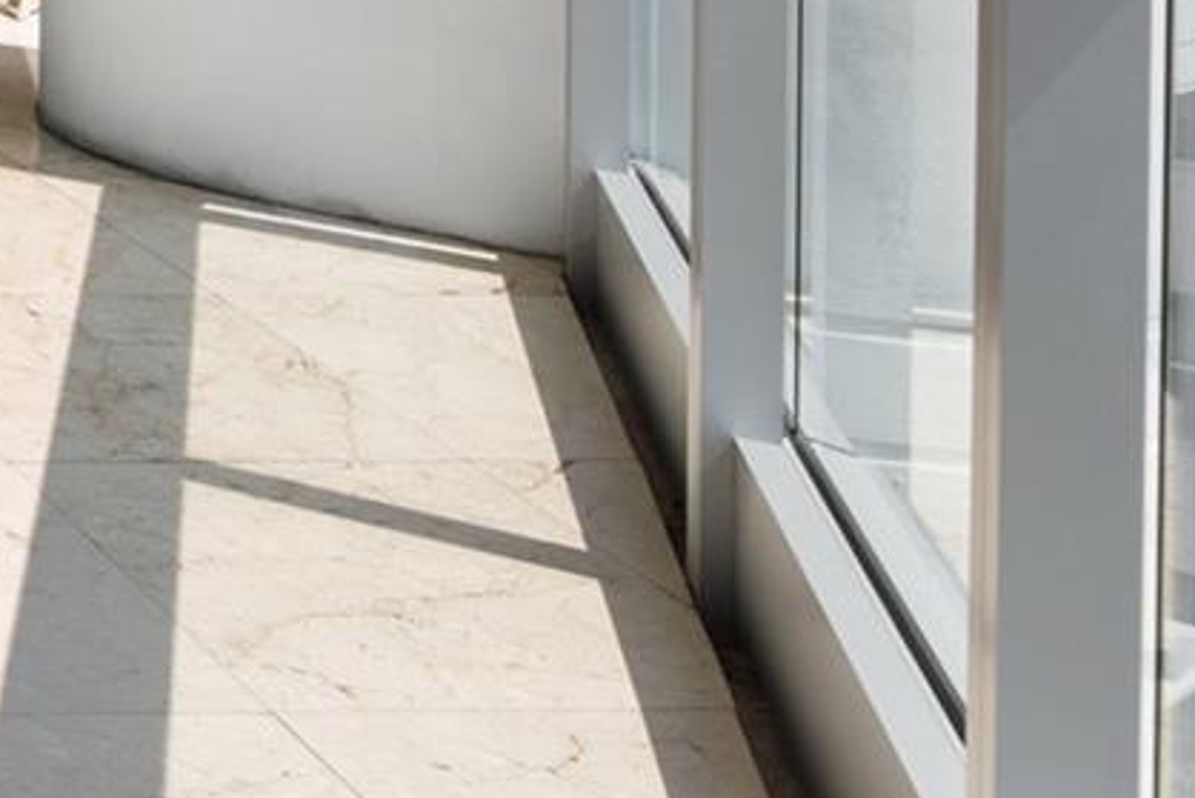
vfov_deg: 18.1
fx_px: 2158
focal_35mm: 65
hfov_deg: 21.0
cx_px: -958
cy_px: -486
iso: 320
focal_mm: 17
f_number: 7.1
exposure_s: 1/320
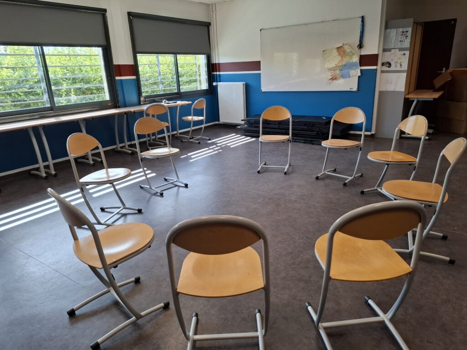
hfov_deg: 73.9
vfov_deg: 58.9
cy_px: 175
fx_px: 310
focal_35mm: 23
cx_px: 234
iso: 50
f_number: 1.8
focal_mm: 5.54
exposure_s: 1/120
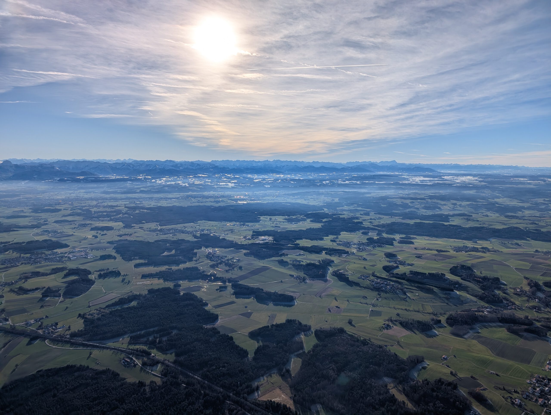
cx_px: 276
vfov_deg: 56.9
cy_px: 208
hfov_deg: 71.5
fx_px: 383
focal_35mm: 24
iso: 22
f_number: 1.68
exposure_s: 1/5682
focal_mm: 6.9
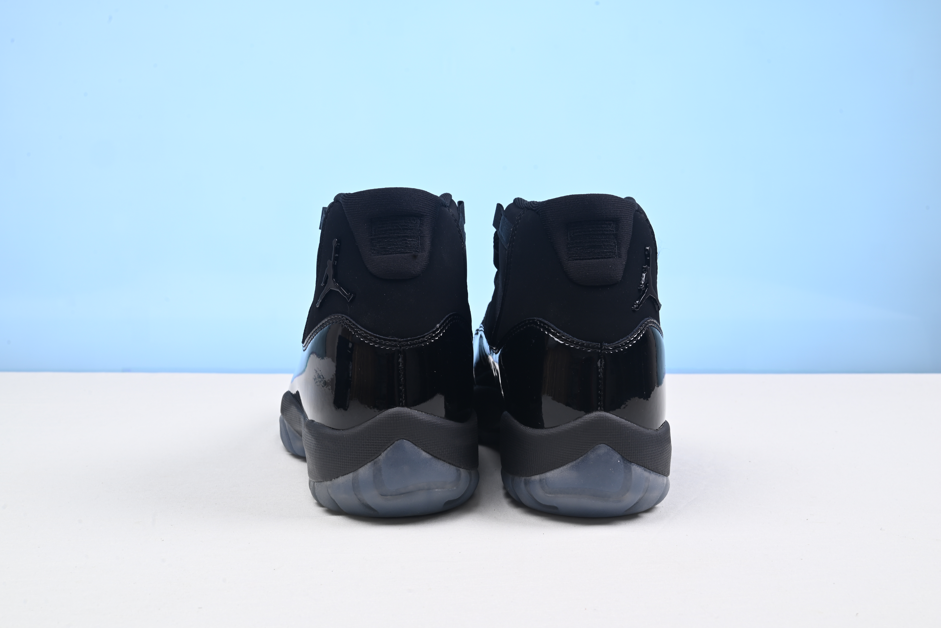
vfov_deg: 33.4
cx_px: 470
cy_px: 314
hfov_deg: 48.4
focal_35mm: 40
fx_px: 1046
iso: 100
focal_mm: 40
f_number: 16
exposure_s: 1/2
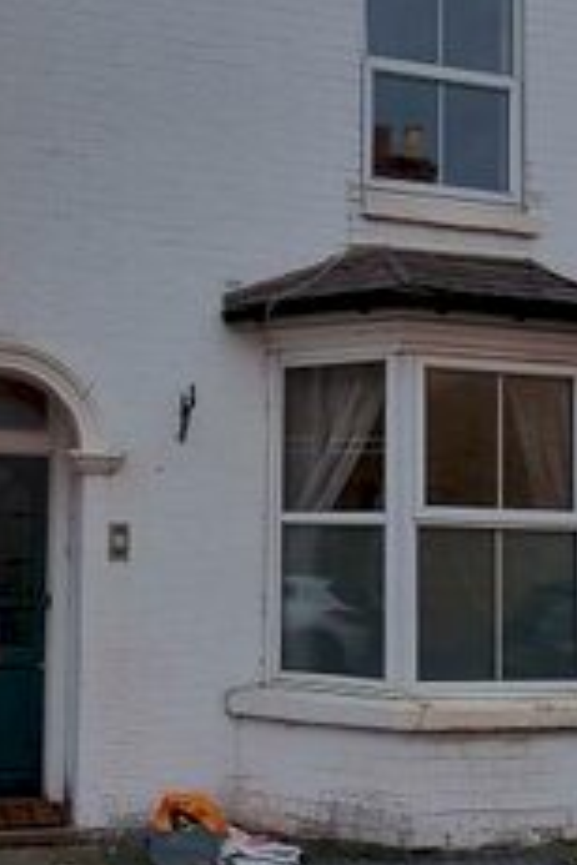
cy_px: 485
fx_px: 986
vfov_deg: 47.3
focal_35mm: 41
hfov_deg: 32.5
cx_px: 217
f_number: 2.2
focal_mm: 2.2
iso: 50
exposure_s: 1/1756
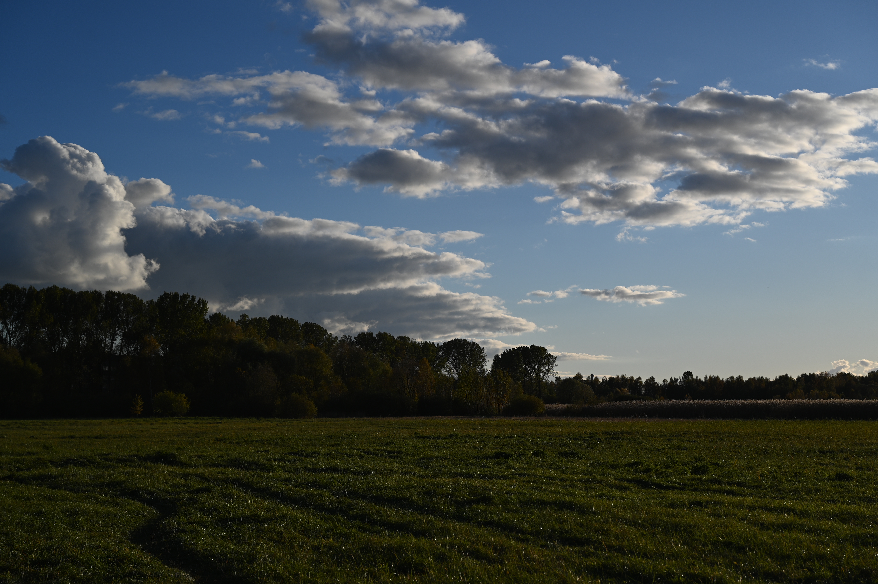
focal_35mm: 52
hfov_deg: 38.2
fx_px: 1267
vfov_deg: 26.0
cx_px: 439
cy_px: 292
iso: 100
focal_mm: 52
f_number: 4
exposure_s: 1/2500
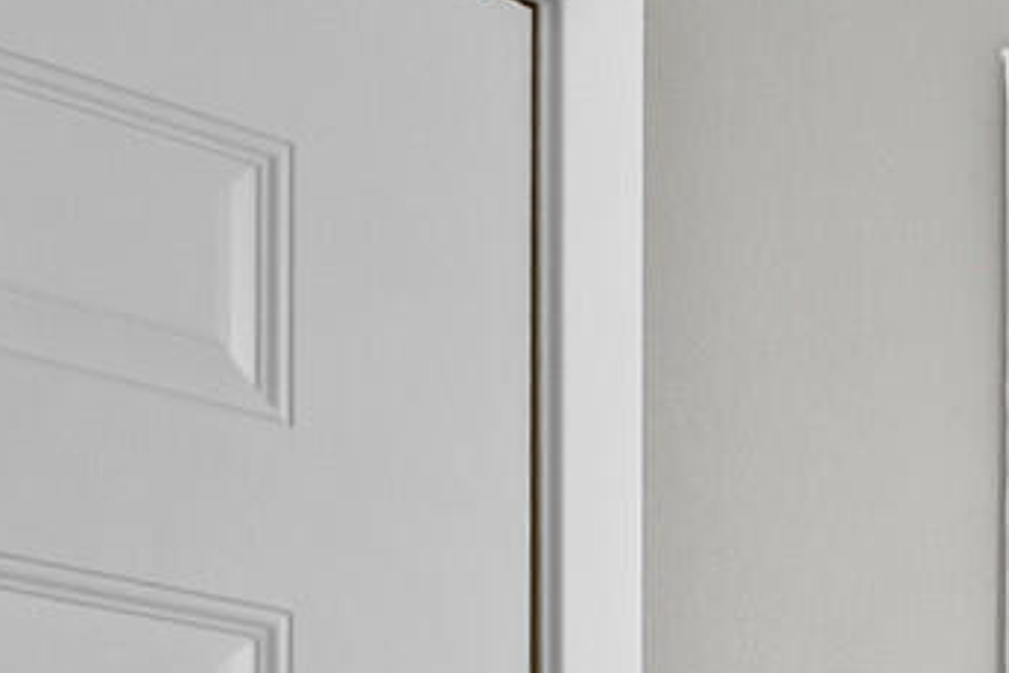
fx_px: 3164
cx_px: 2115
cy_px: 1327
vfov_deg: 11.1
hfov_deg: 14.5
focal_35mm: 113
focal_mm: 19.5
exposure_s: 1/2
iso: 400
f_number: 7.1
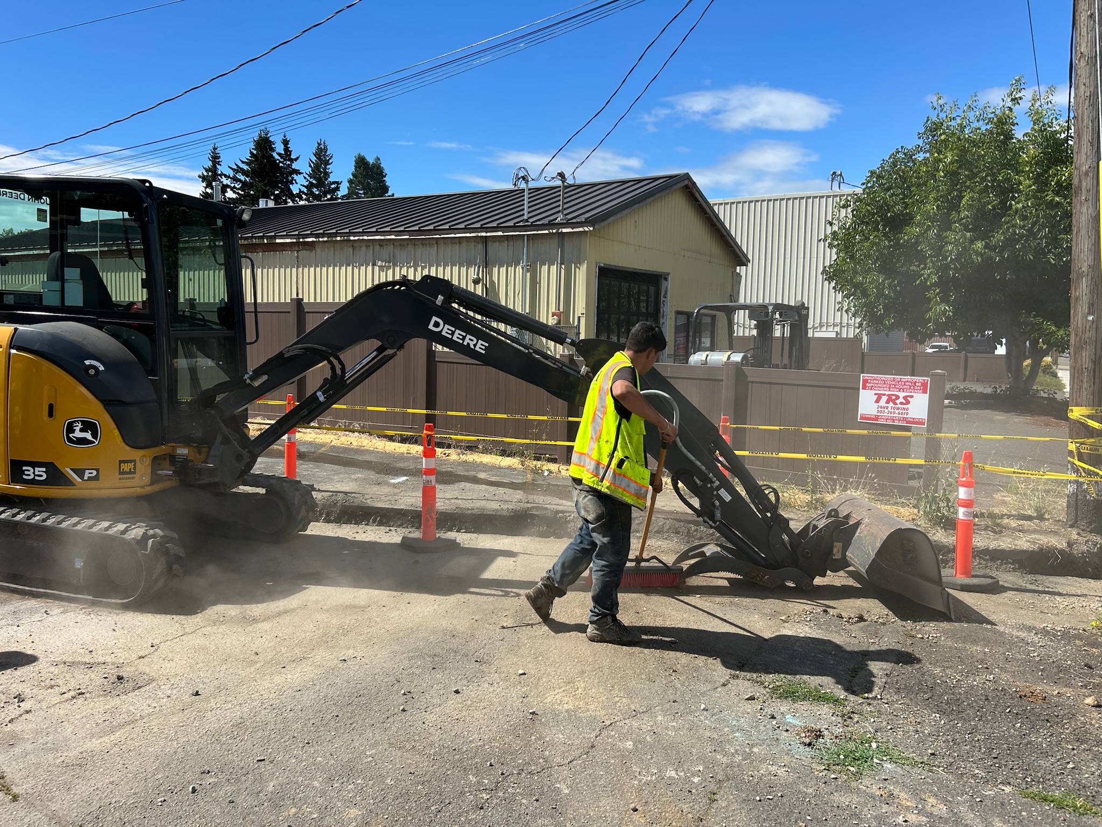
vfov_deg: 53.1
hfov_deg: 67.3
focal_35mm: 26
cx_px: 551
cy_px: 414
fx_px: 828
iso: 50
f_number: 1.5
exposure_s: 1/3831
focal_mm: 5.7
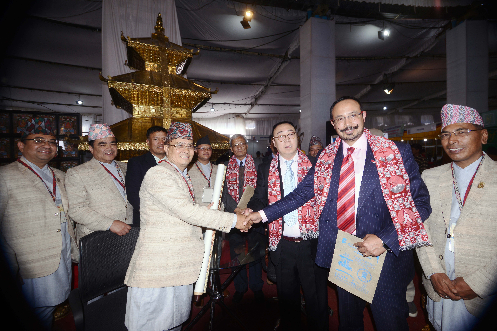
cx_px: 248
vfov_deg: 77.4
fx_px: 207
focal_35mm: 15
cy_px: 166
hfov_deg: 100.4
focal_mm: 15
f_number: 6.3
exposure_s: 1/125
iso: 250
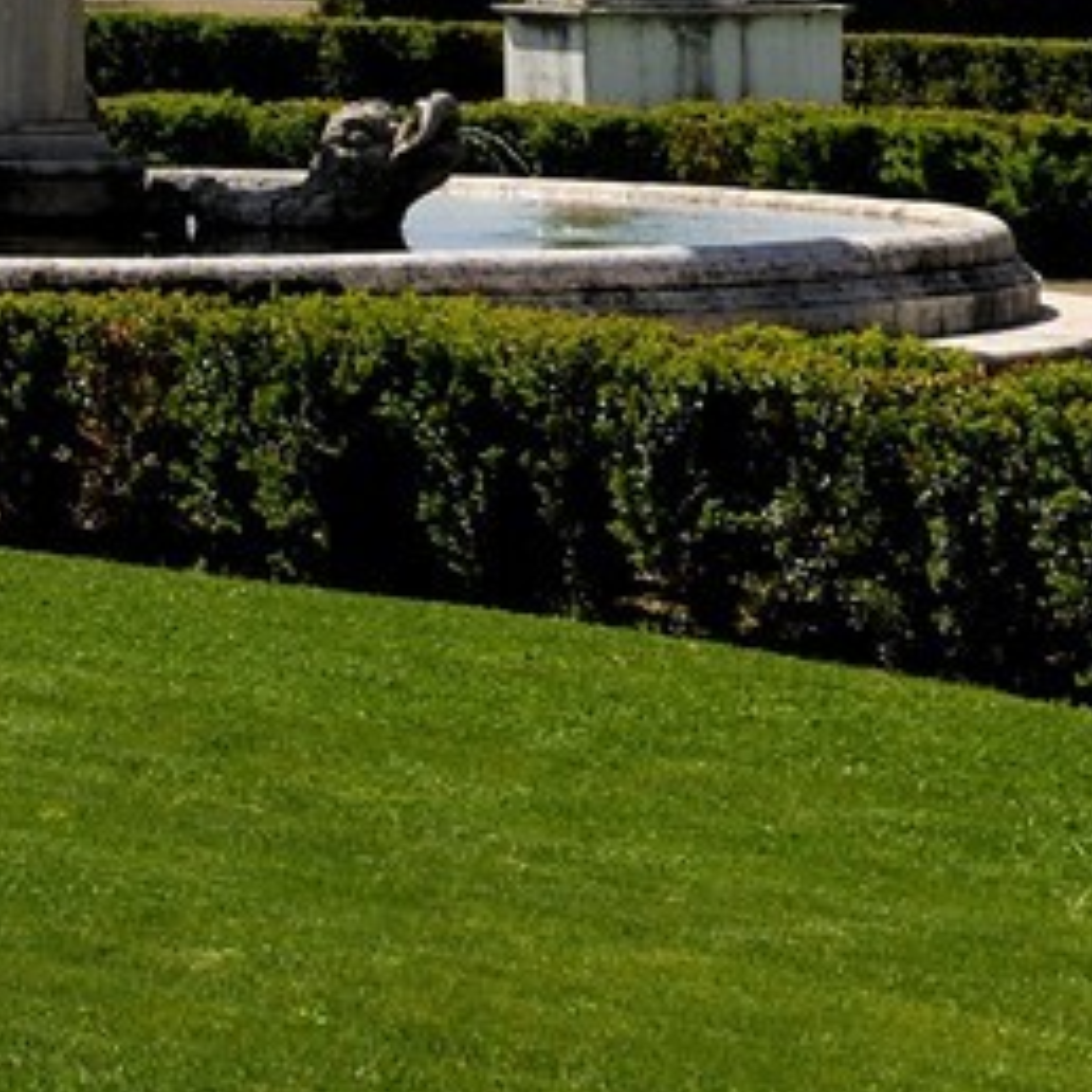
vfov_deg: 7.7
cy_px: -880
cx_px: -2006
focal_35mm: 221
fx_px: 7888
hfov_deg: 7.2
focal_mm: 28
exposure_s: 1/250
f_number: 9
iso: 100
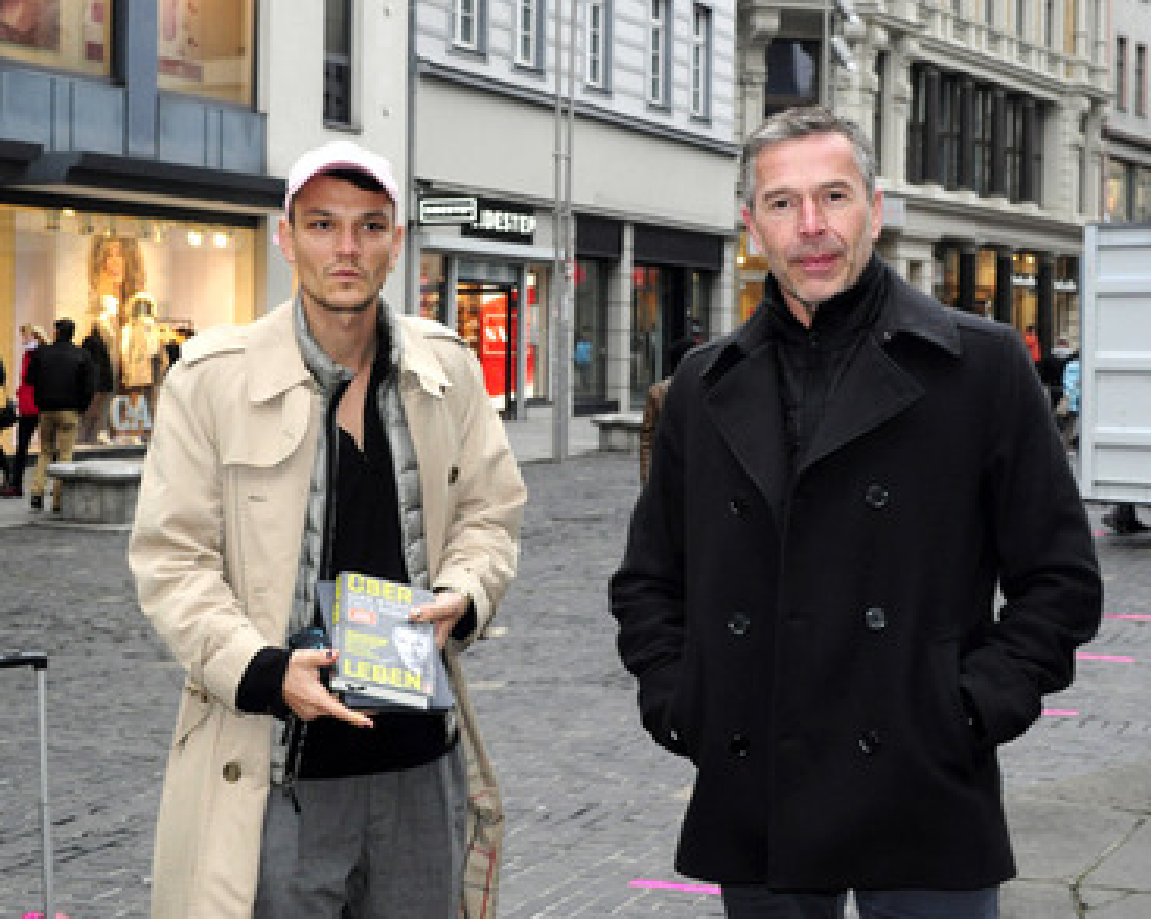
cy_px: 467
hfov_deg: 35.0
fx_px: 1824
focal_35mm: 54
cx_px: 577
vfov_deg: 28.3
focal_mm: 31
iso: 1000
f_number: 7.1
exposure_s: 1/200
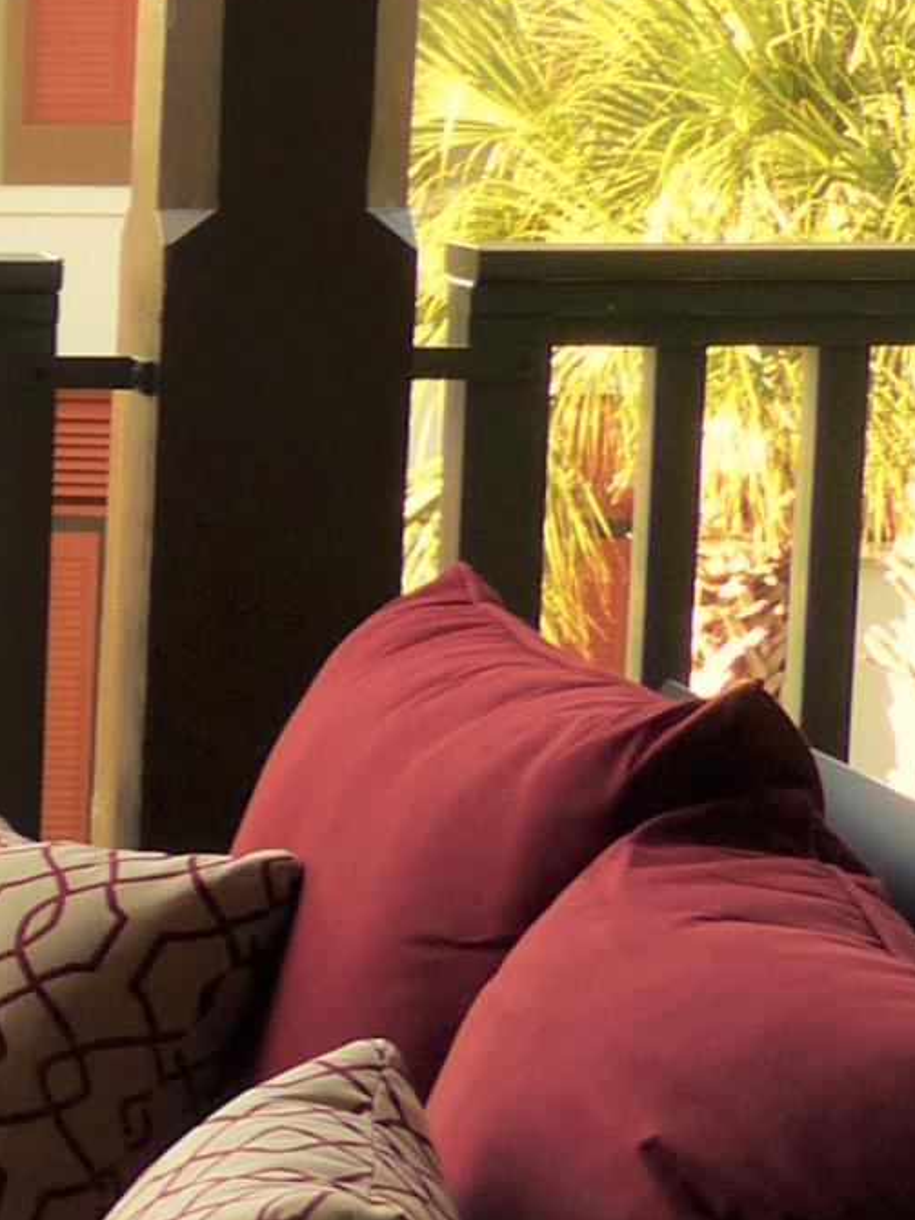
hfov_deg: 8.5
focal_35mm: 152
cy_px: 769
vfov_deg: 13.0
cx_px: -1644
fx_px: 5359
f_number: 3.2
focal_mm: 6.2
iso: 100
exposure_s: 1/125
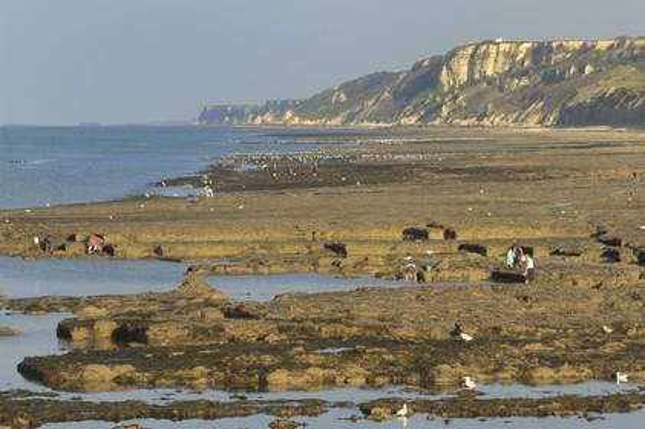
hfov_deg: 11.8
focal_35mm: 174
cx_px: 322
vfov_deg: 7.9
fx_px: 3115
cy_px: 214
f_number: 6.7
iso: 100
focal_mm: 116
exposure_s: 1/125
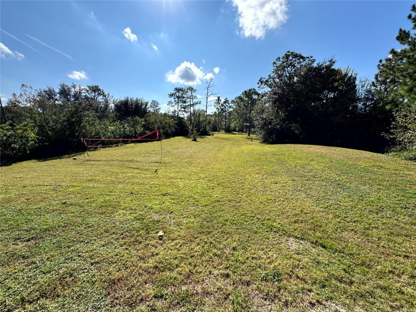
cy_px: 156
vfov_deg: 85.7
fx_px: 168
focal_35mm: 14
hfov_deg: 102.1
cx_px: 208
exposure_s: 1/1477
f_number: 2.2
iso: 40
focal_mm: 2.22
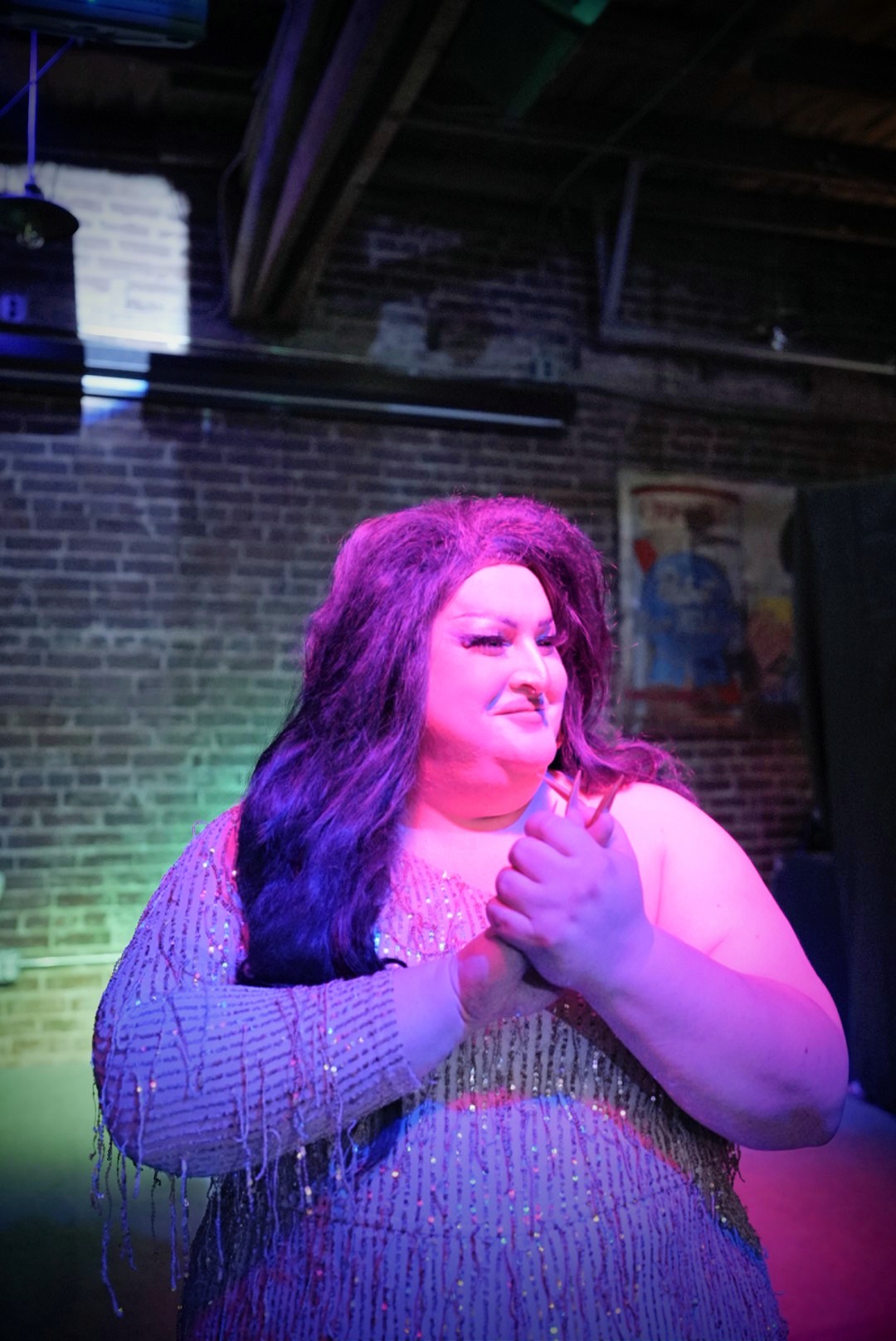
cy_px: 670
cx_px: 448
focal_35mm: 30
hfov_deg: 43.7
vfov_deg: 61.9
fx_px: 1118
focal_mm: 20
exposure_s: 1/80
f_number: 1.8
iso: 3200
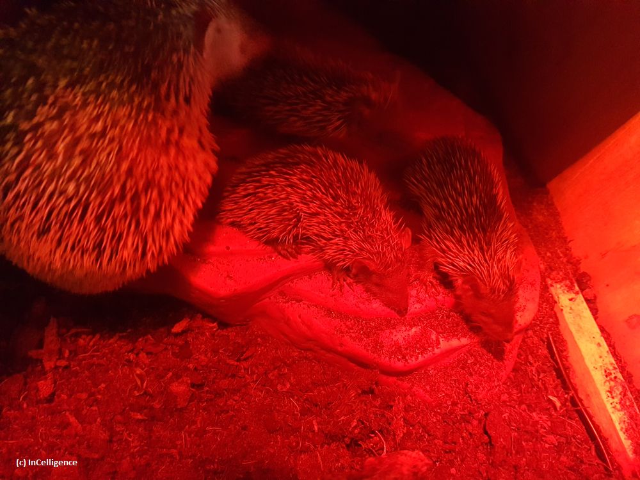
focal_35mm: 26
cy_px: 240
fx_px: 481
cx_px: 320
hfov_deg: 67.3
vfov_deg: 53.1
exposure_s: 1/25
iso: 1000
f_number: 1.7
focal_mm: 4.2
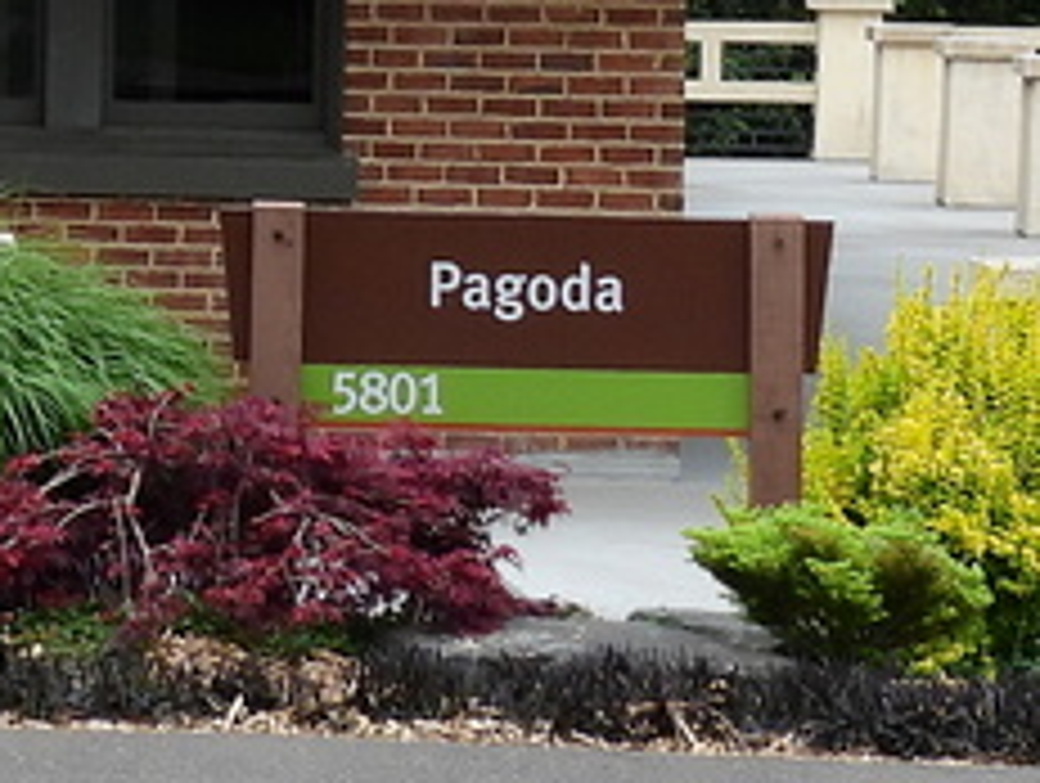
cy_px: -580
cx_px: -365
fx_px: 7824
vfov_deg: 5.6
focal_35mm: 260
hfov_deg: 7.5
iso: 100
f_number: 3.2
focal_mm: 8.4
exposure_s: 1/800
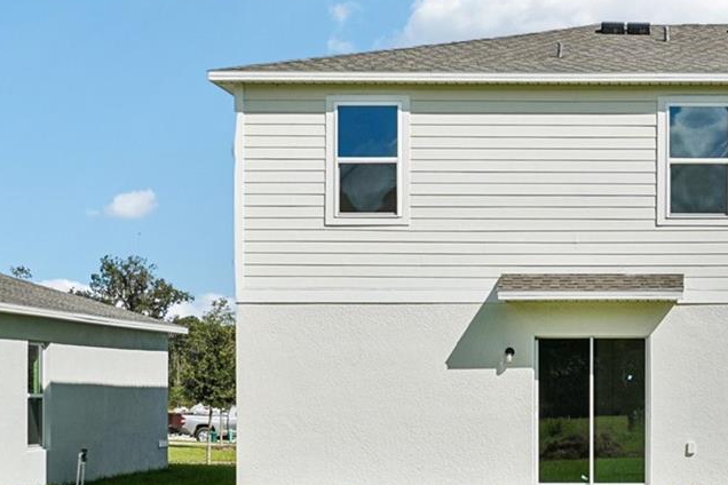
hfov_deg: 22.3
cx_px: 709
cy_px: 339
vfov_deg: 15.5
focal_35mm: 88
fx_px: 1779
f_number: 8
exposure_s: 1/250
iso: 50
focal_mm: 35
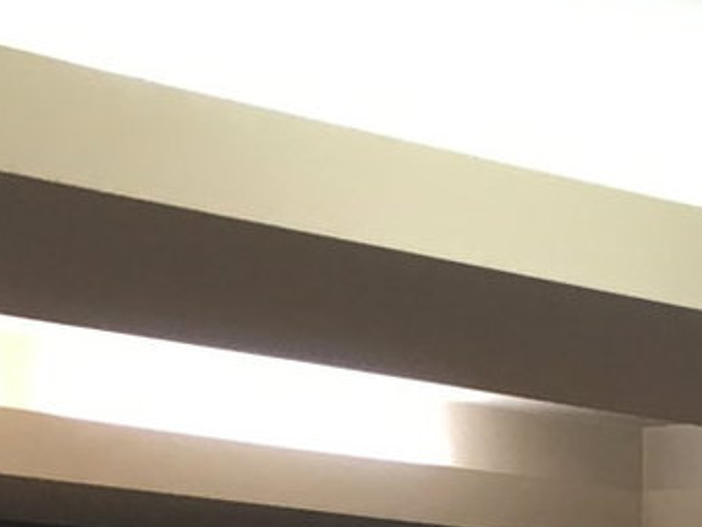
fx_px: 3449
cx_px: 1060
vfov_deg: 8.3
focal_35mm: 170
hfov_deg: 11.2
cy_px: 1073
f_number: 2.2
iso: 64
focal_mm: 4.15
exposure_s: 1/33
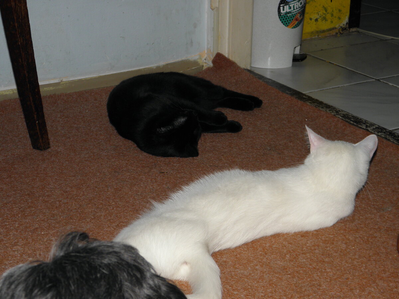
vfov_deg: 21.6
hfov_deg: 28.6
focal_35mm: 68
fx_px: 784
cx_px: 200
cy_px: 150
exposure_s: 1/125
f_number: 4.3
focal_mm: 12.2
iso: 100
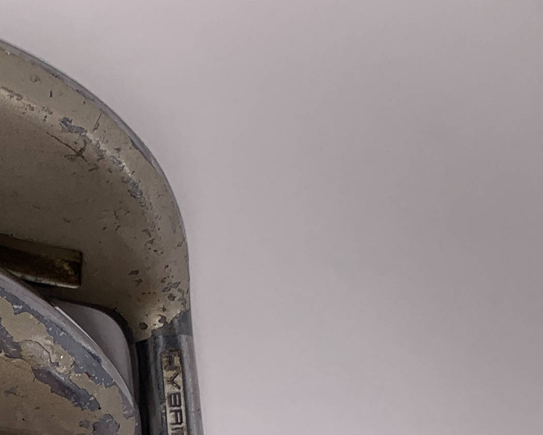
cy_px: 721
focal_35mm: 97
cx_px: -328
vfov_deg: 14.4
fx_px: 1559
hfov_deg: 17.3
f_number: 1.8
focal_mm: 4.25
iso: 25
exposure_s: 1/305
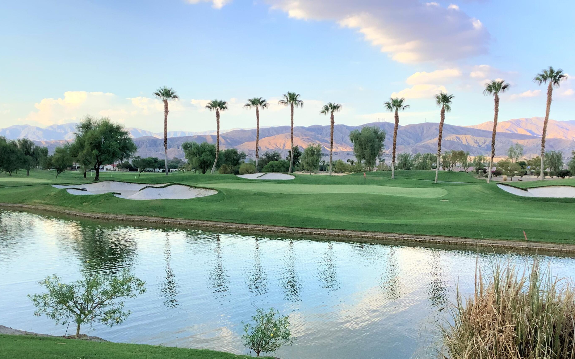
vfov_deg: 35.1
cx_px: 310
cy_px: 233
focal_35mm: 36
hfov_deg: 54.0
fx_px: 564
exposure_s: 1/367
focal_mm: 3.3
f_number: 2.4
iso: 25
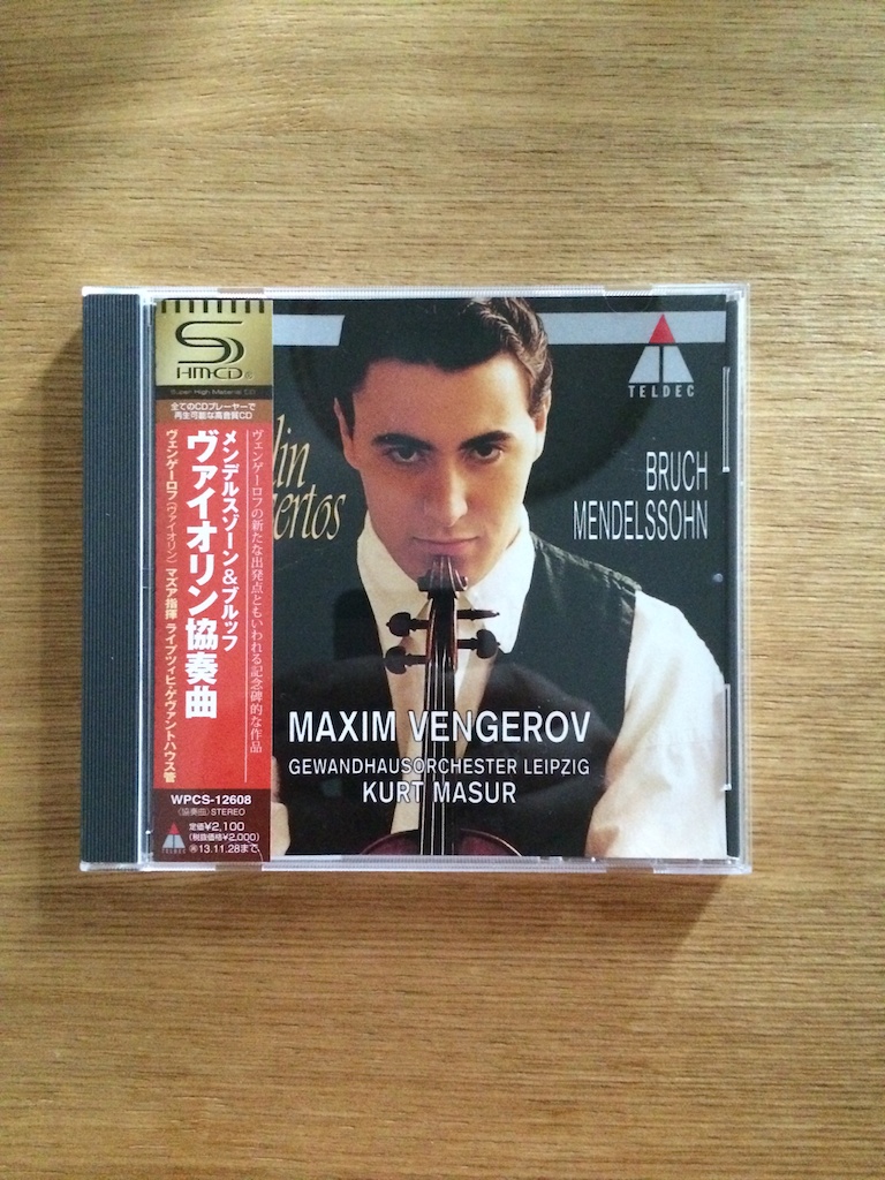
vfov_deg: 60.0
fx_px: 1023
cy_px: 590
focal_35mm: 30
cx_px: 442
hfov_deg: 46.8
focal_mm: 4.12
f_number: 2.2
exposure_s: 1/15
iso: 800
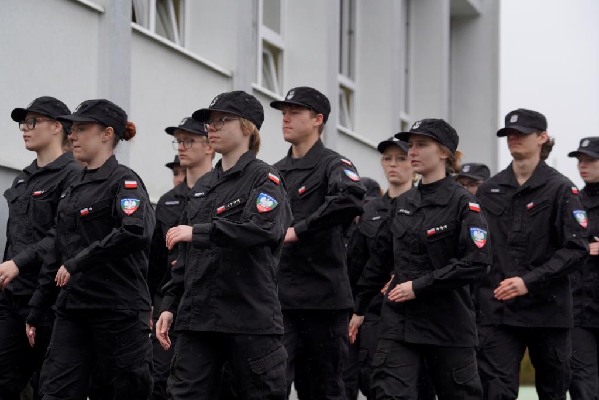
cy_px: 200
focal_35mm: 113
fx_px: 1880
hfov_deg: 18.1
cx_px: 300
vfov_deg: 12.1
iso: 1600
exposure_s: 1/1000
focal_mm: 113
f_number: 5.6
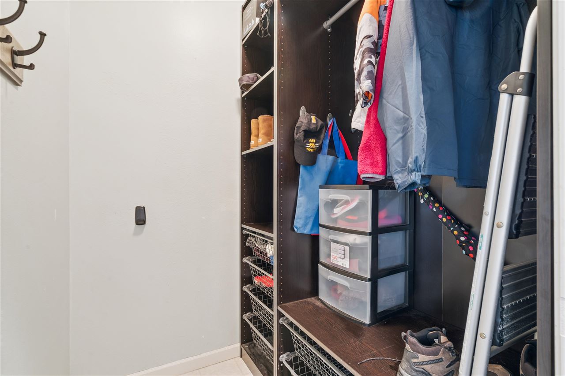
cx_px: 282
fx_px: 251
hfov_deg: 96.7
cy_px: 188
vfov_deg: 73.7
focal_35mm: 16
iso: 400
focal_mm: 16
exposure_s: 3.2
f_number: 10
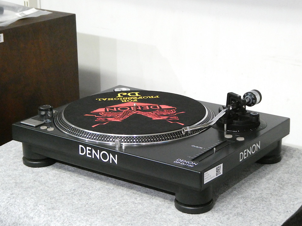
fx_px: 654
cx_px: 151
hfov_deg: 26.0
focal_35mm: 75
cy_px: 113
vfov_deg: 19.6
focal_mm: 13.2
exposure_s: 1/50
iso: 1600
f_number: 4.6
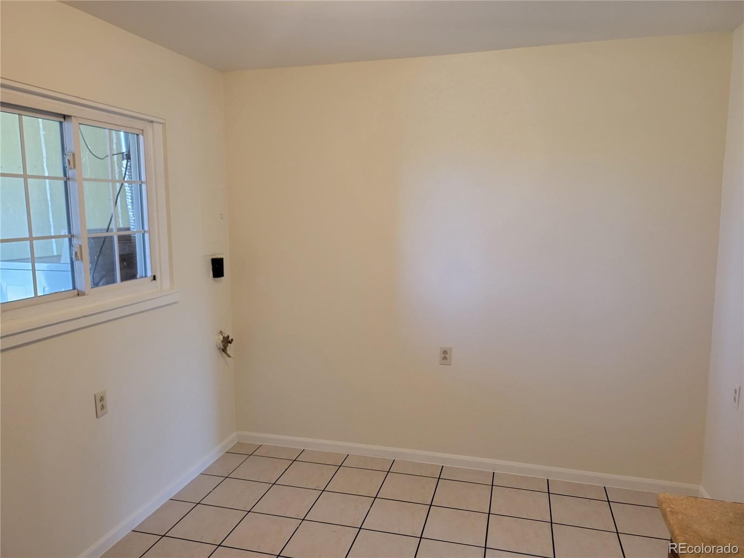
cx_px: 372
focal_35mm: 26
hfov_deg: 67.3
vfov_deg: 53.1
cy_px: 279
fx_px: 559
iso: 250
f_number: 1.8
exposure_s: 1/59
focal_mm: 5.4
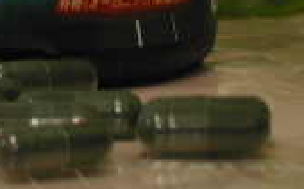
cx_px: -97
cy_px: -237
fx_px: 3759
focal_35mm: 454
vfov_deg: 2.9
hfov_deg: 4.6
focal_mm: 24
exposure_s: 1/13.5
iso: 100
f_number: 4.9
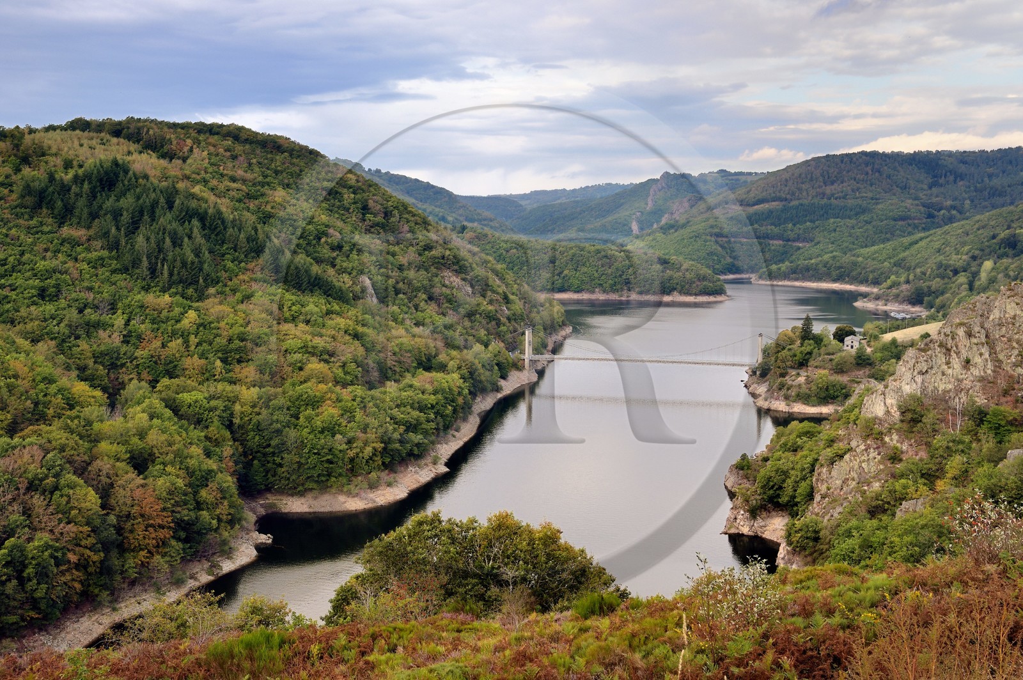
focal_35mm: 40
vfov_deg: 33.3
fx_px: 1136
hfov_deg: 48.5
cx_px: 512
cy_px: 340
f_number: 9
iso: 200
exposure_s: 1/80
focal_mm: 40
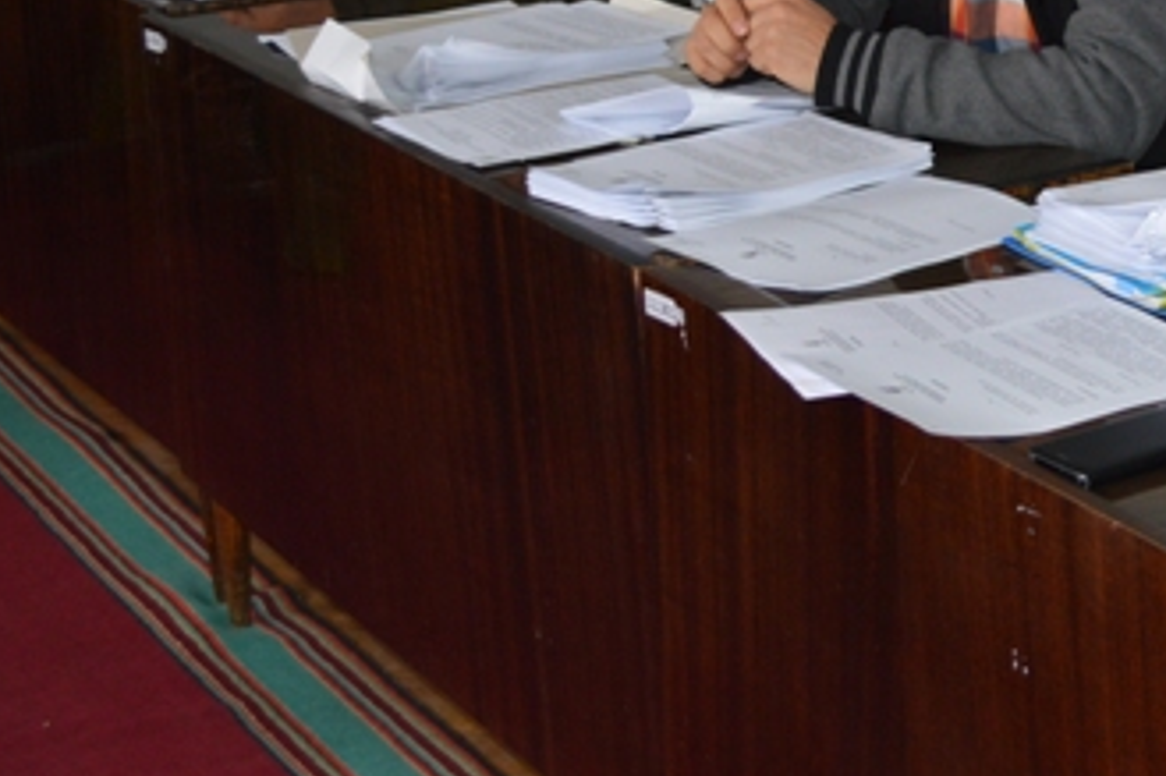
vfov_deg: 13.9
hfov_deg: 20.4
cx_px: 1233
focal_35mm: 96
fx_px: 3108
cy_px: -81
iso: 560
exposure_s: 1/60
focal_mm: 28
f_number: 4.5
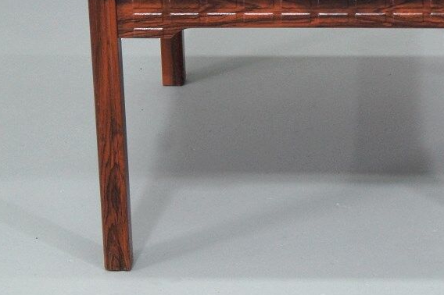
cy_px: -12
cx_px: 334
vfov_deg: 10.3
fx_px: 1627
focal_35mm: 132
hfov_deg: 15.5
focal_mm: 40
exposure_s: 1/13
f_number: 8
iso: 800
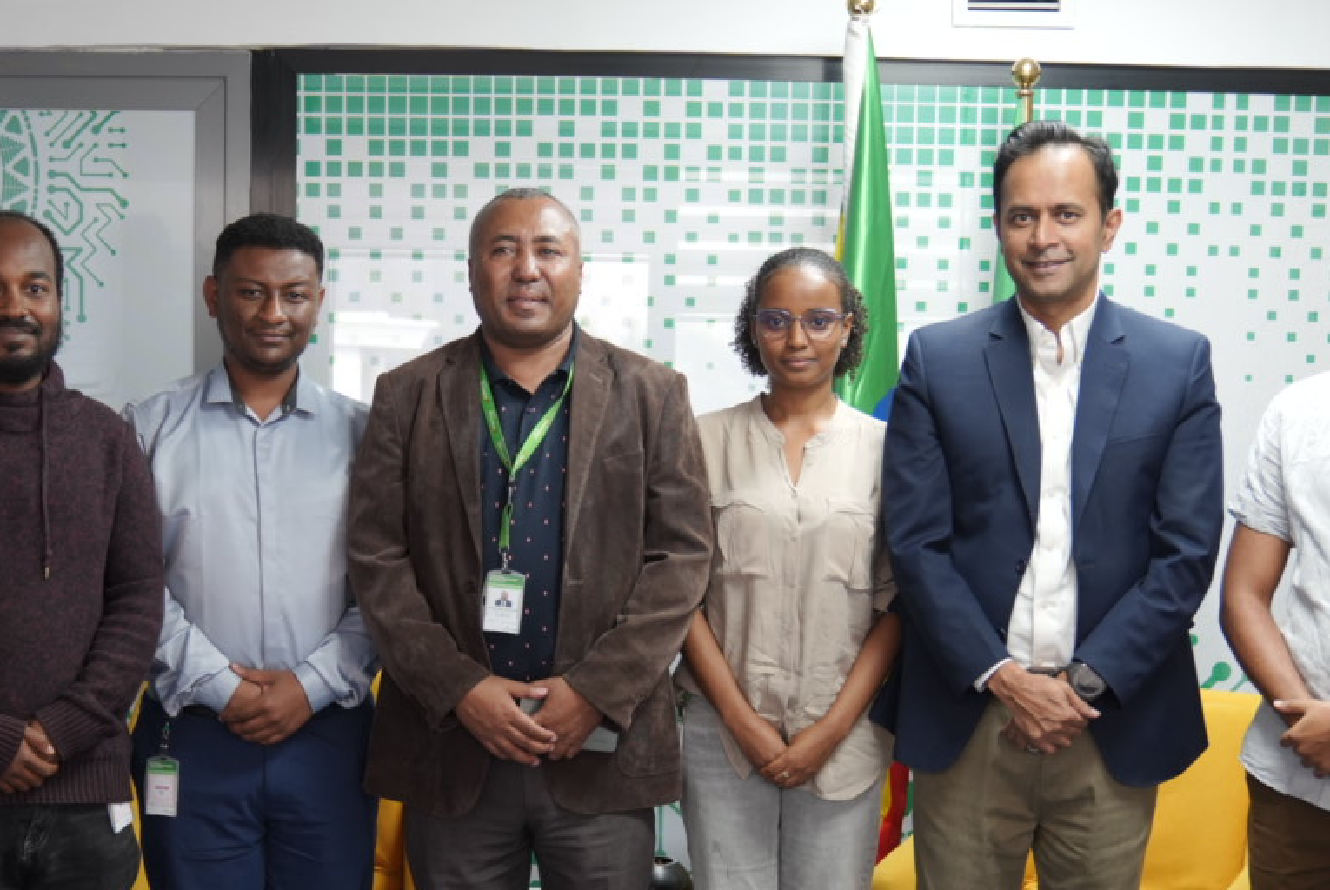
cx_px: 595
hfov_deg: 35.0
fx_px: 2108
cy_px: 674
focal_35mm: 57
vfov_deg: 23.6
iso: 800
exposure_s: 1/100
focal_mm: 27
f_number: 2.8
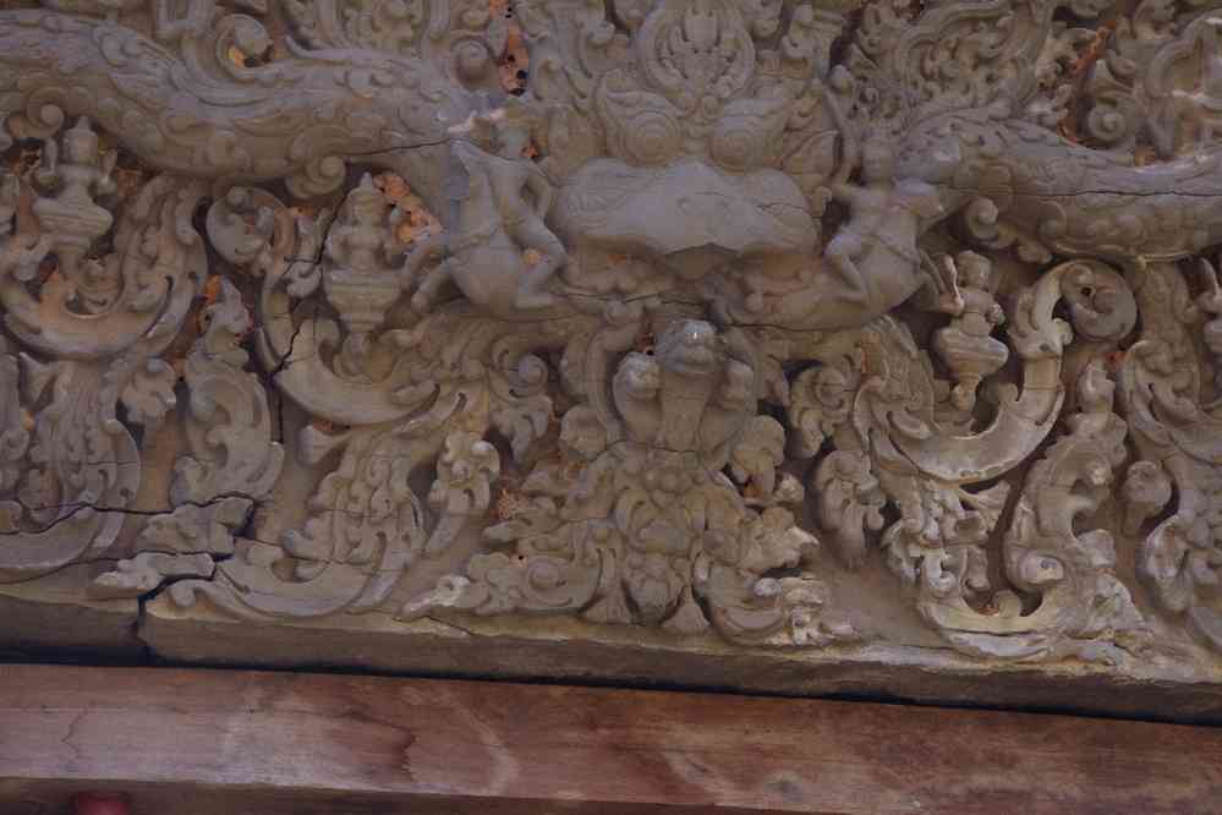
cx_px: 611
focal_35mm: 162
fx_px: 5499
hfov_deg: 12.7
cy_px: 408
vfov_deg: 8.5
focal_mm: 107.5
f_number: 7.1
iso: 800
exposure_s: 1/160
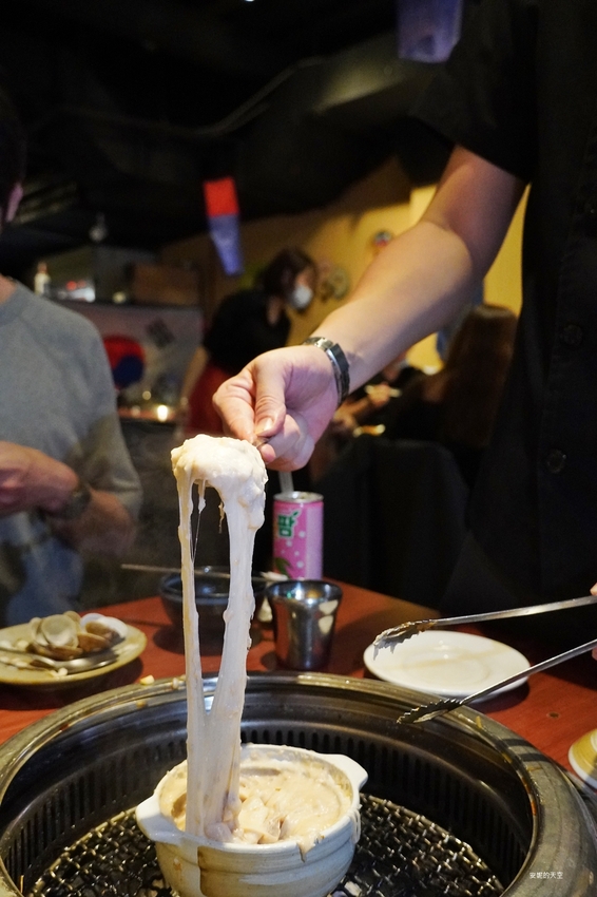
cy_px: 448
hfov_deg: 43.6
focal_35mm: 30
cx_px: 298
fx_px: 747
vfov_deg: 61.9
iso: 6400
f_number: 4
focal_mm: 20
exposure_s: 1/100
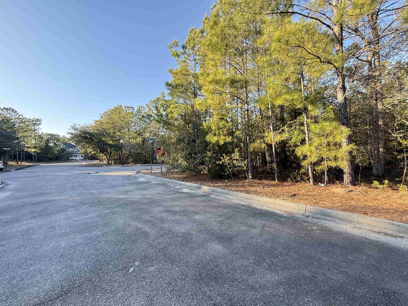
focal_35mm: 14
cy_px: 153
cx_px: 204
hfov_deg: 102.1
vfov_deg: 85.7
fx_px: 165
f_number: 2.2
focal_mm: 2.22
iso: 64
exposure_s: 1/144
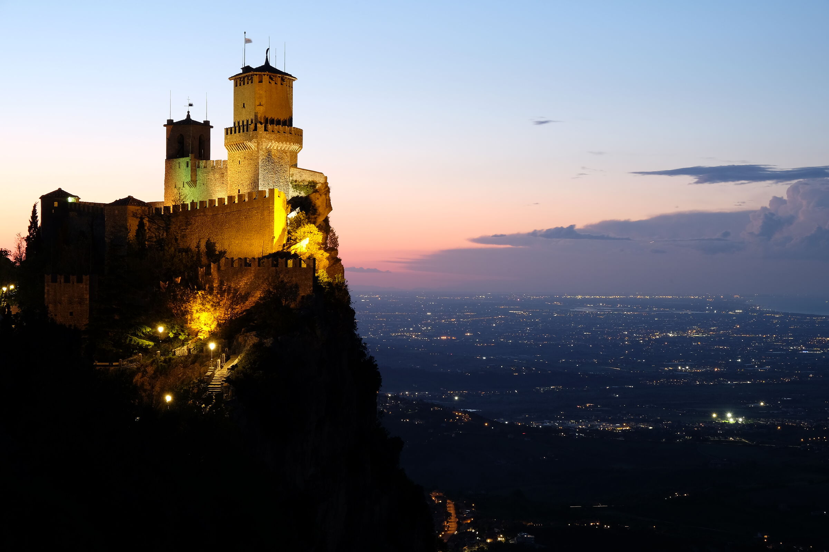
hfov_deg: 24.5
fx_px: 1911
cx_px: 414
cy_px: 276
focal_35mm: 83
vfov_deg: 16.5
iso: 200
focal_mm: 55
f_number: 11
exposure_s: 9
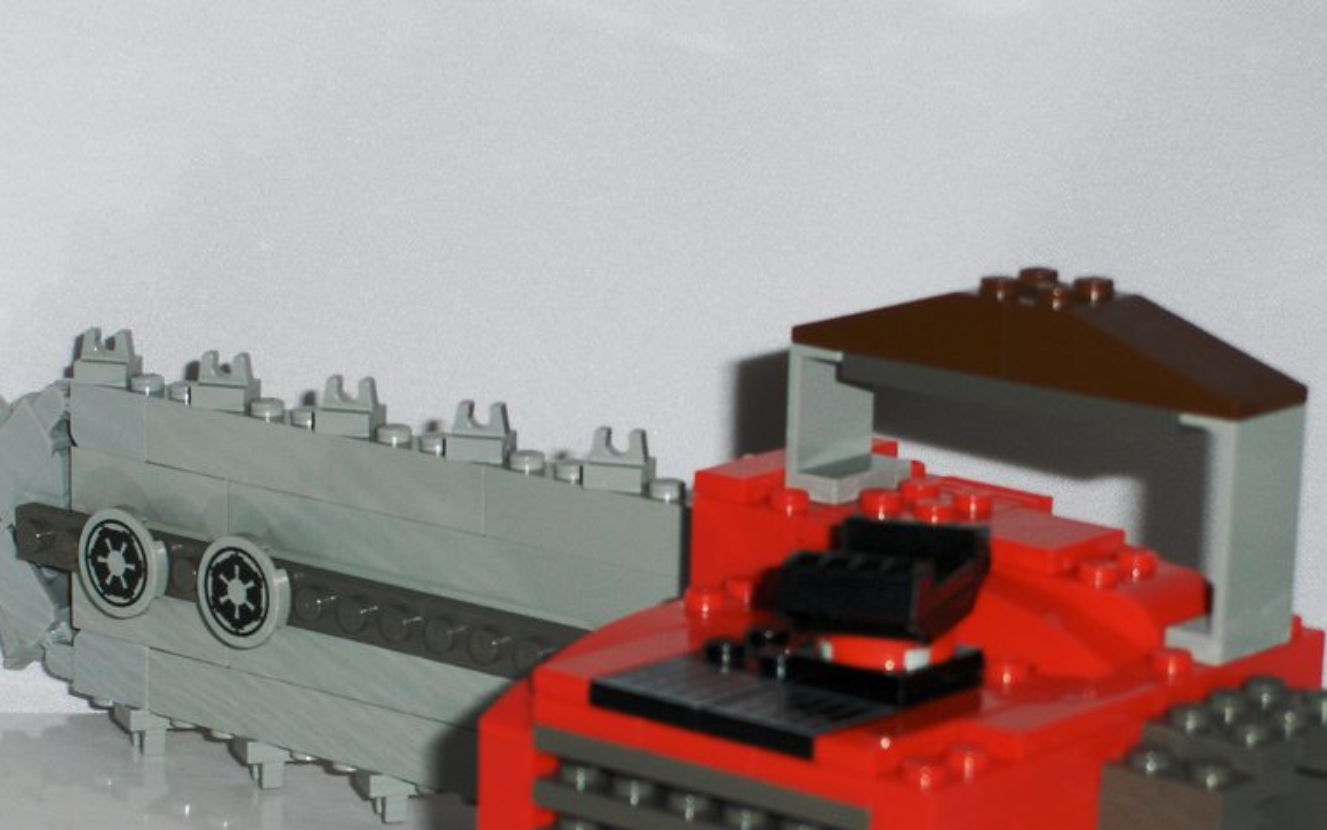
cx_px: 641
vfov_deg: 10.4
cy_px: 630
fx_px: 4557
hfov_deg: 16.6
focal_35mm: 126
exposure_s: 1/100
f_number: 4.4
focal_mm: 19.1
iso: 100
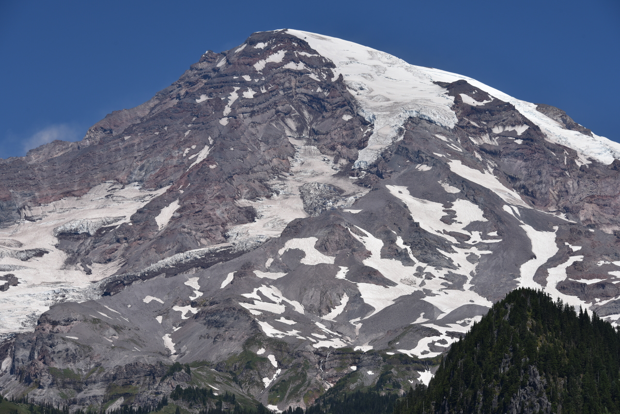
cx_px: 310
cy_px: 207
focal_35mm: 112
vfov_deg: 12.2
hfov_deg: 18.3
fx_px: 1929
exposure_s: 1/400
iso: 100
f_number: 10
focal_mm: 112
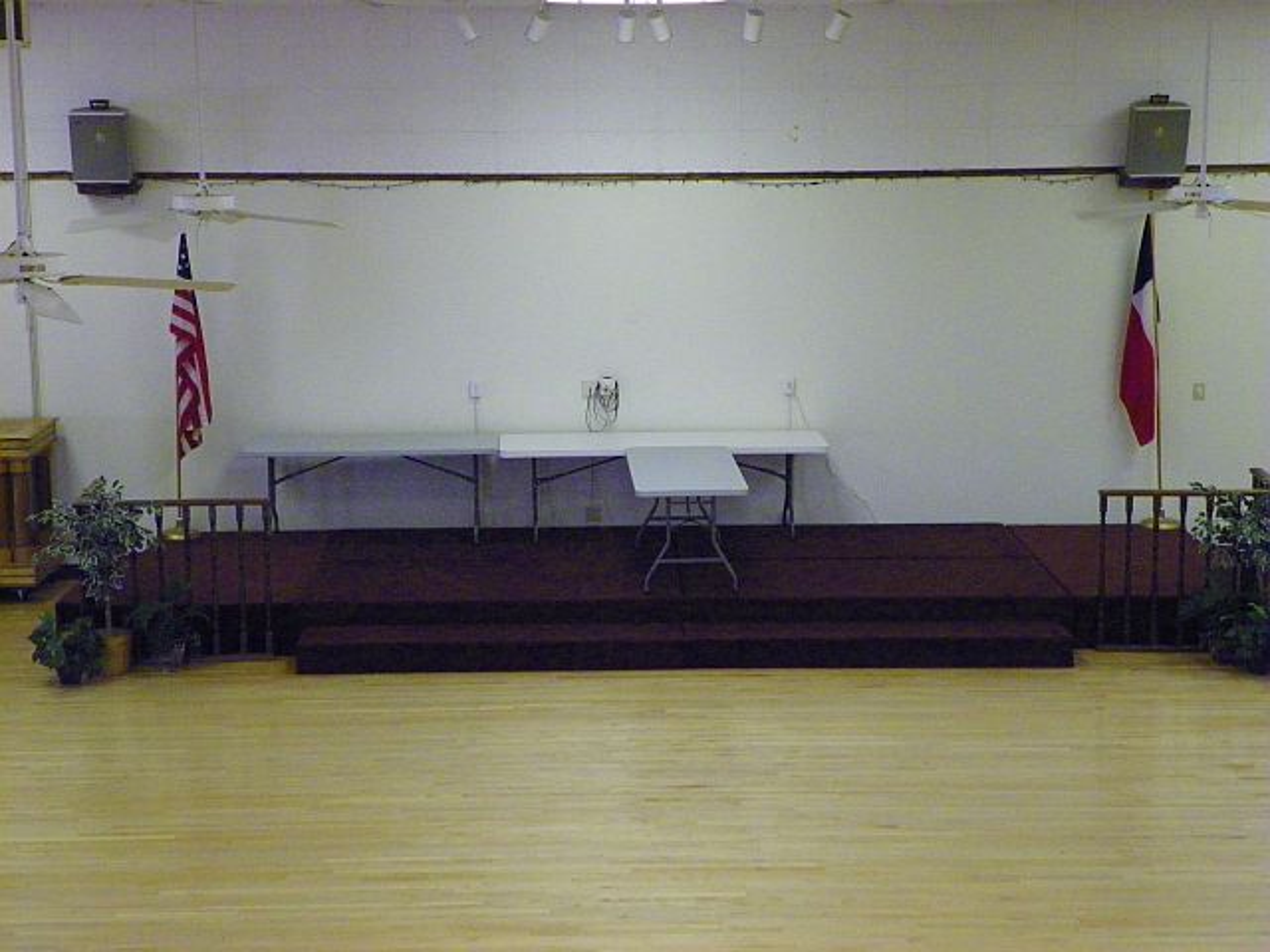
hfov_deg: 29.4
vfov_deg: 22.3
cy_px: 476
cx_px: 635
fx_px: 2421
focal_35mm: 66
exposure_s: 1/40
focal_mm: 11.8
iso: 500
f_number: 3.5
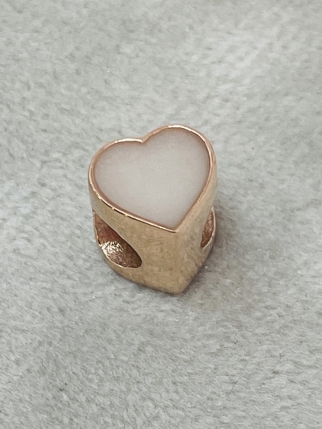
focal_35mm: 26
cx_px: 161
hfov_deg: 53.0
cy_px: 214
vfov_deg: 67.3
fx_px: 323
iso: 80
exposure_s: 1/100
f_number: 1.6
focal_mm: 4.2
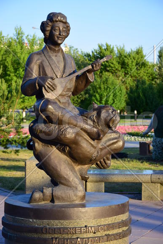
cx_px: 82
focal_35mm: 99
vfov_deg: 20.6
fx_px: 672
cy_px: 122
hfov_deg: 13.8
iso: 100
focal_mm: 66
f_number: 5.3
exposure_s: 1/125
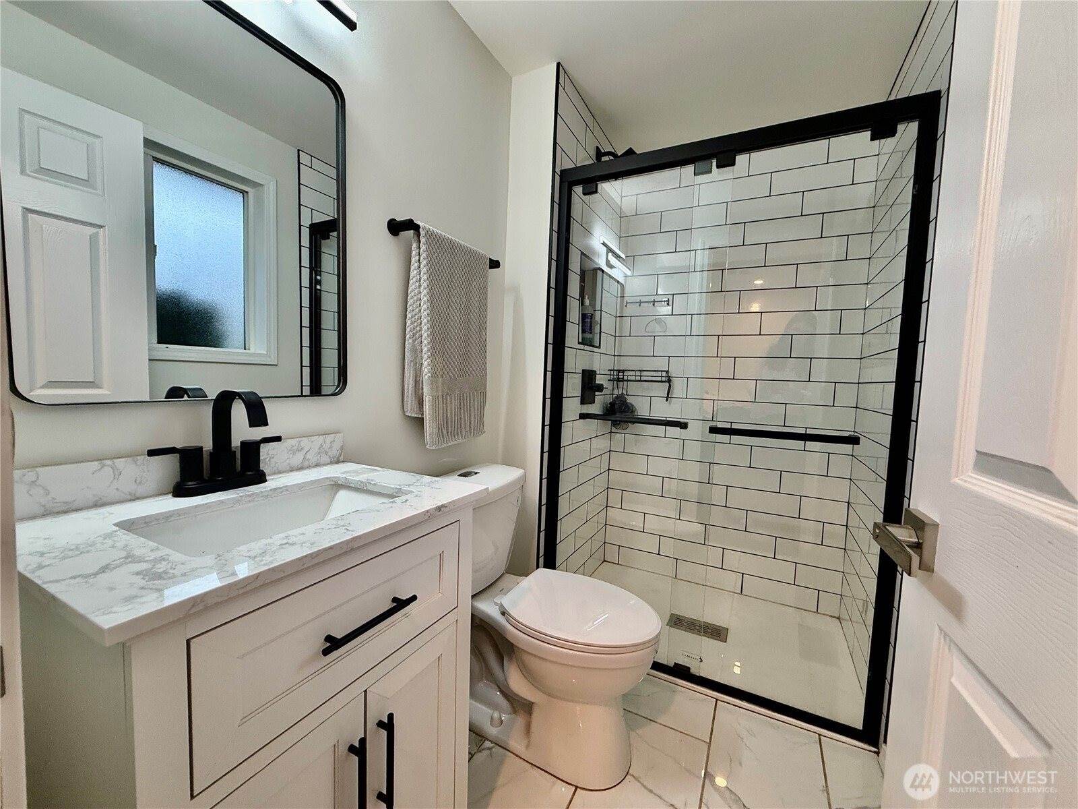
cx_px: 539
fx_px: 436
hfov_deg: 102.1
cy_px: 404
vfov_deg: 85.7
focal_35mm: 14
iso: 200
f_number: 2.2
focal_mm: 2.22
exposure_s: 1/60
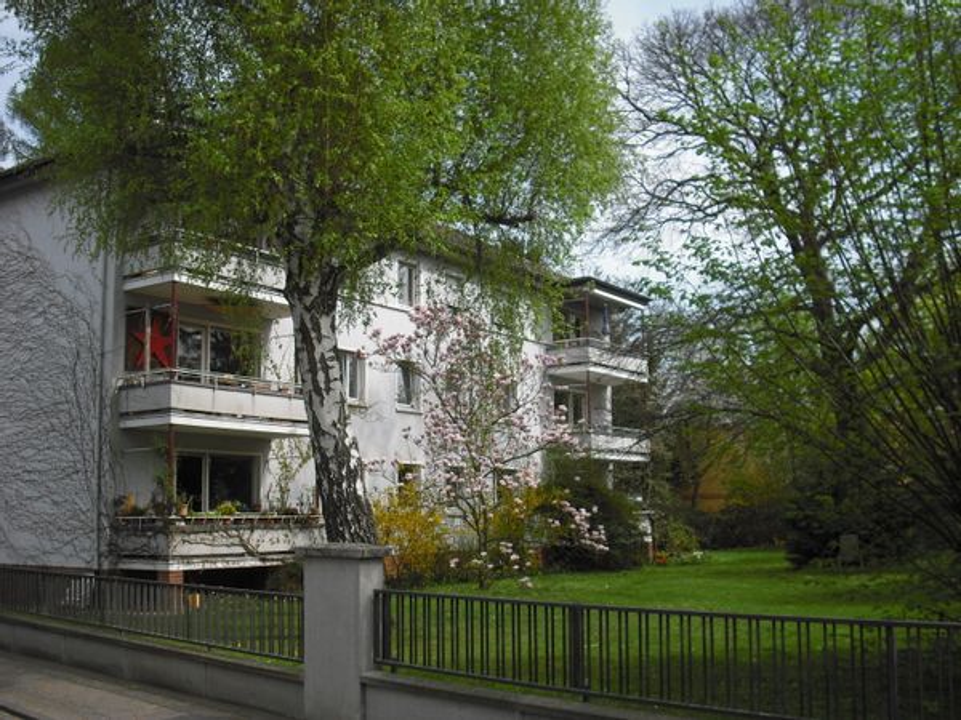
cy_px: 360
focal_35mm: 38
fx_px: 1055
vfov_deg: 37.7
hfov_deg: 49.0
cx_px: 480
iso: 64
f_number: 5.6
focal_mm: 6.2
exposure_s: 1/200
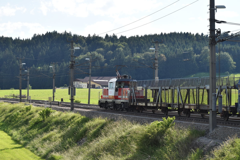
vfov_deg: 13.0
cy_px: 80
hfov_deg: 19.5
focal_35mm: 105
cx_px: 120
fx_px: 700
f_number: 13
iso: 400
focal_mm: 70
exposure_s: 1/400
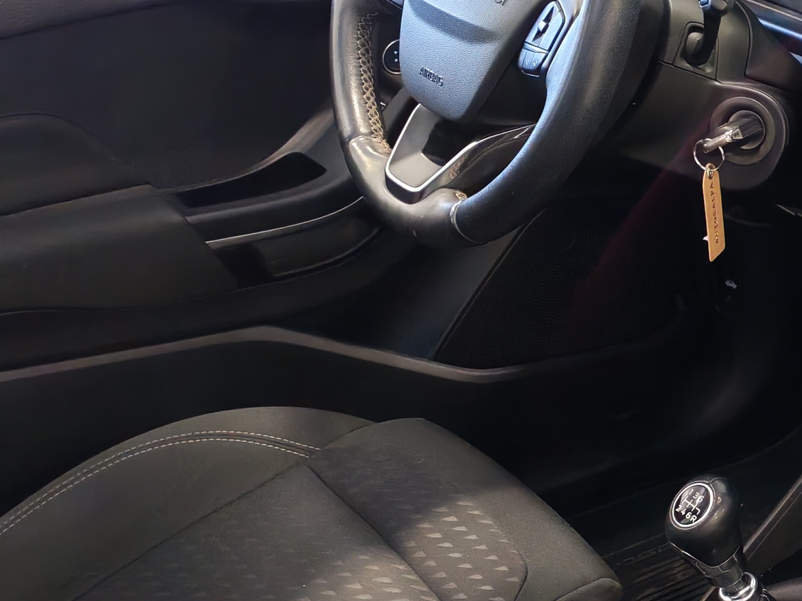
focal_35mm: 75
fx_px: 1738
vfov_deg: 19.6
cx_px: 960
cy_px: 372
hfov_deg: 23.7
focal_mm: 6.12
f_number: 1.9
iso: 872
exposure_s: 1/100
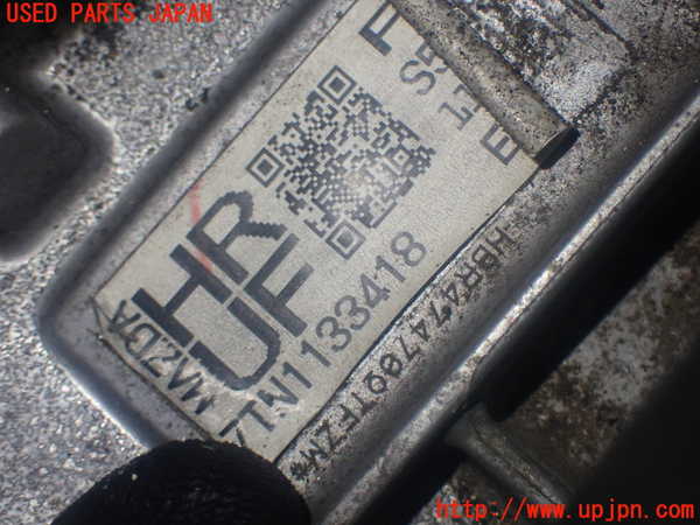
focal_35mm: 62
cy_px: 262
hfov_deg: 31.2
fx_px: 1254
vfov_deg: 23.7
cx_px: 350
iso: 320
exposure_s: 1/60
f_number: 3.6
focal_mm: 11.09
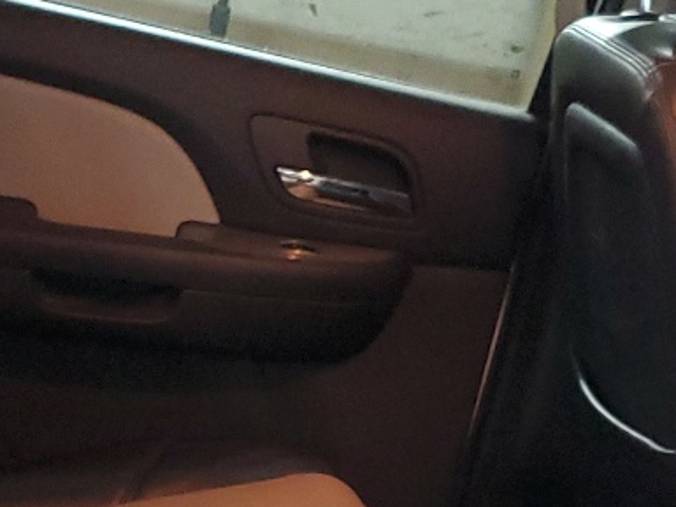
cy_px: 582
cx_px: 325
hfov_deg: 18.2
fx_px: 2110
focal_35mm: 108
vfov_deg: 13.4
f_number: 1.5
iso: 297
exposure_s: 1/17
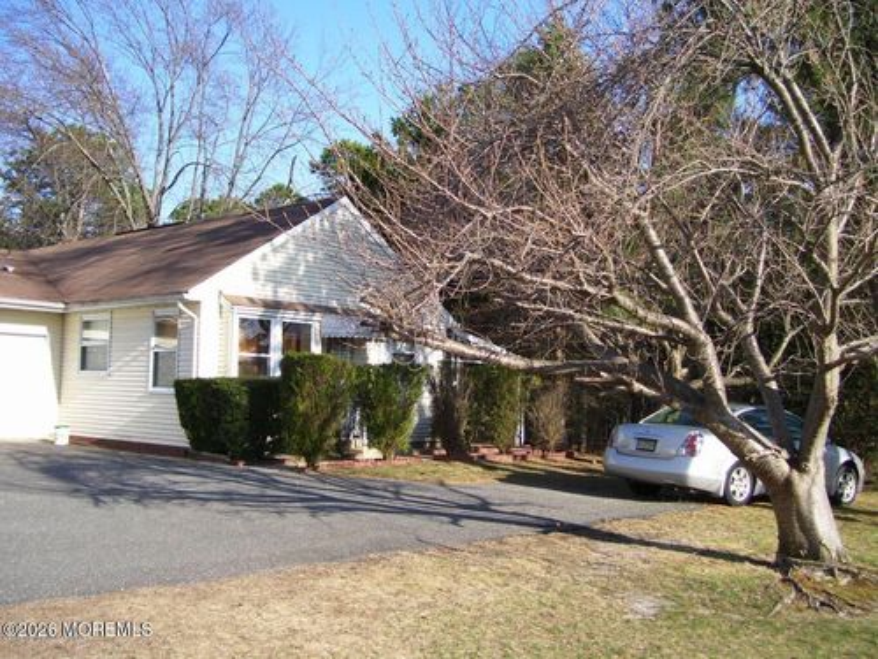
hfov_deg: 50.1
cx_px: 439
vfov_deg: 38.7
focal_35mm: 37
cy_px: 330
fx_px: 938
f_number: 2.7
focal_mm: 6
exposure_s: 1/750
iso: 80
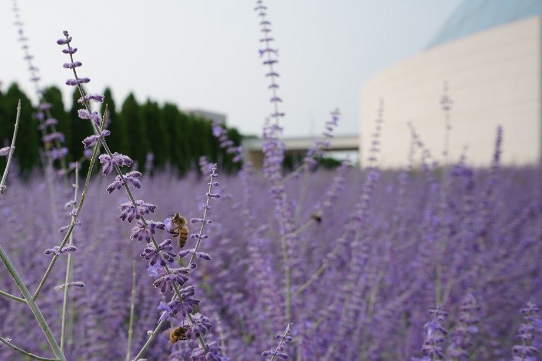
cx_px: 196
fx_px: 587
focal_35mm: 39
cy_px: 205
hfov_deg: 49.0
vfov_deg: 34.1
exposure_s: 1/160
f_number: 10
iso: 100
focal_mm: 30
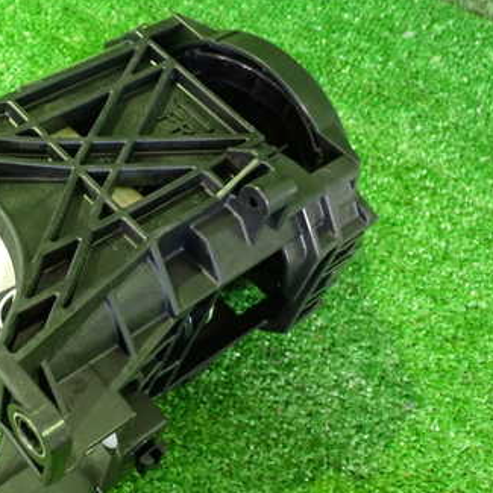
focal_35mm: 49
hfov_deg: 33.4
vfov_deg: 34.6
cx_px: 82
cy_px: 276
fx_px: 790
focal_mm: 5.4
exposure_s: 1/25
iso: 800
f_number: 2.3
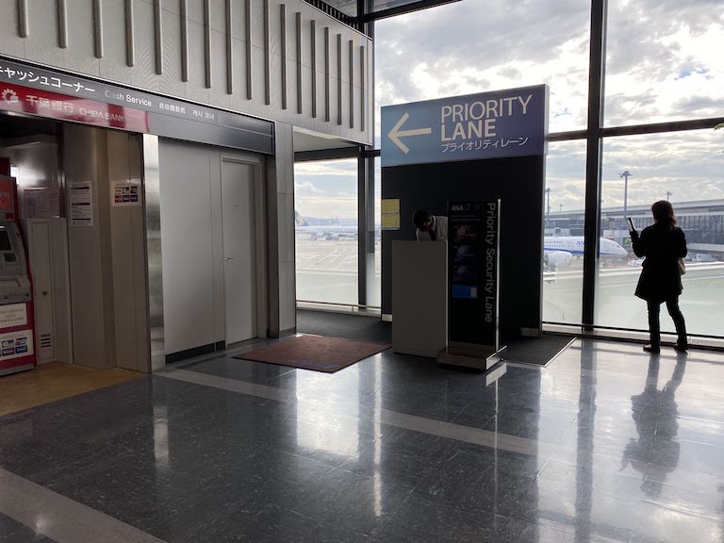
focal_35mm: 26
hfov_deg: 67.3
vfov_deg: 53.1
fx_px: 544
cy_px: 272
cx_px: 362
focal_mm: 4.25
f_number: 1.8
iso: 32
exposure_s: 1/487
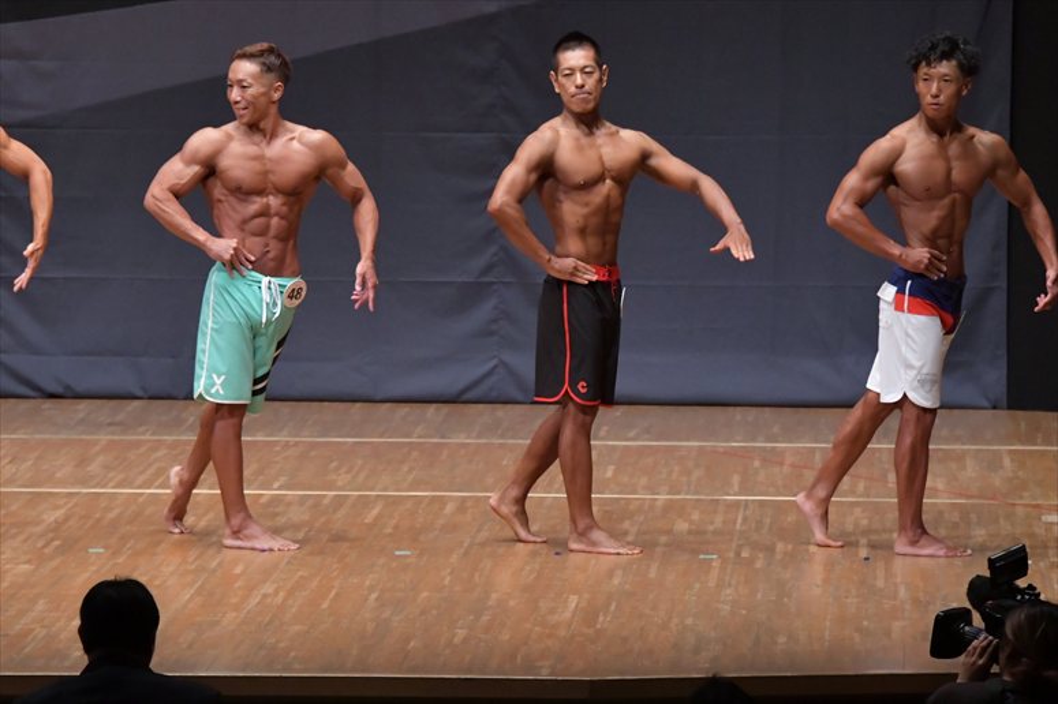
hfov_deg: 8.6
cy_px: 352
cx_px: 529
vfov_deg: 5.7
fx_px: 7050
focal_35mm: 240
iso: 6400
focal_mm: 160
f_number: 5.6
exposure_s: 1/400
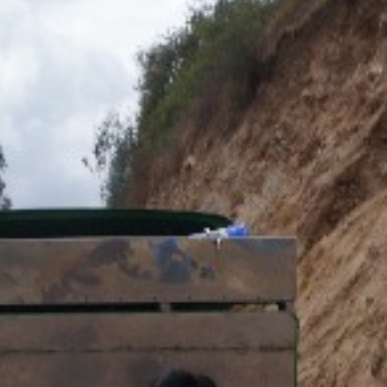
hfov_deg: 17.4
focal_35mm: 99
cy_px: 596
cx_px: 69
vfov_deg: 16.0
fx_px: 1252
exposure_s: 1/200
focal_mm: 16
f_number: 9
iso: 100
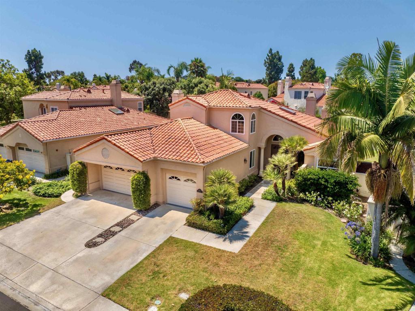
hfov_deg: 71.6
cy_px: 156
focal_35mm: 24
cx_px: 208
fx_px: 288
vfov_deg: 56.8
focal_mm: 12.29
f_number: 2.8
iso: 100
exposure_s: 1/400
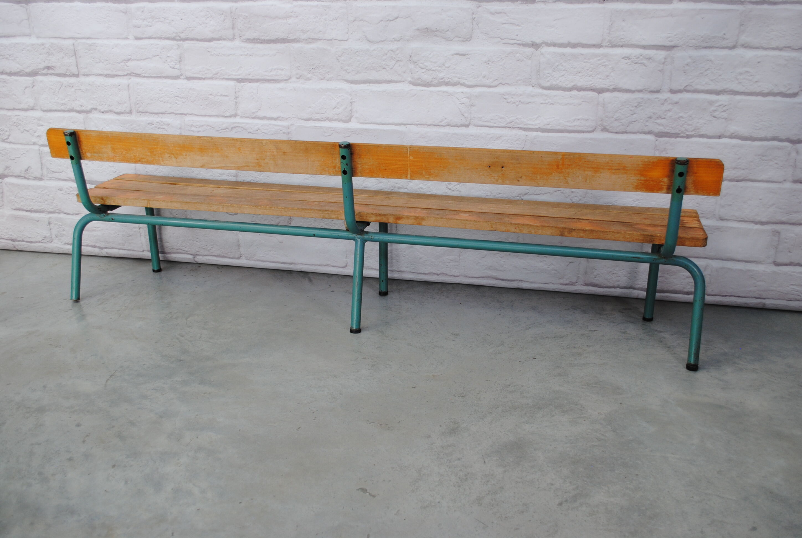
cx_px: 401
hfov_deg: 57.1
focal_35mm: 33
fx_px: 737
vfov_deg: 40.1
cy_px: 269
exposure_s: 1/125
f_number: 5.6
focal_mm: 22
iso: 200
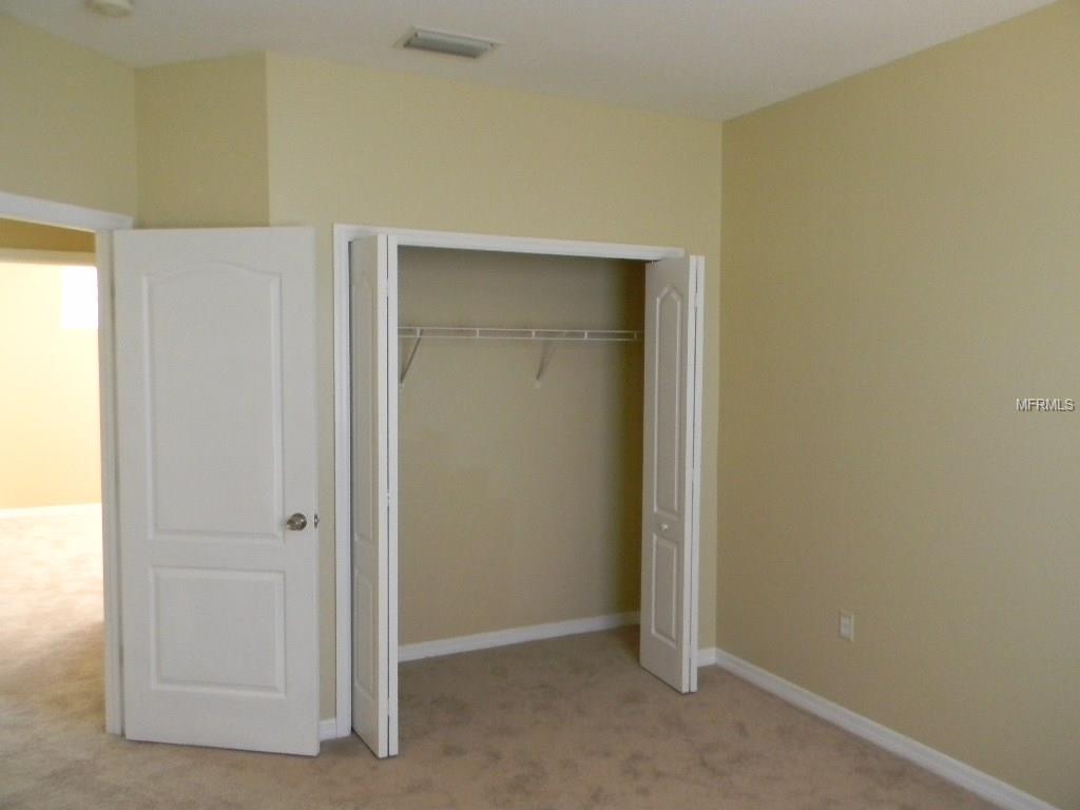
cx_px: 540
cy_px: 405
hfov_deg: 63.4
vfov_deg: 49.7
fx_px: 874
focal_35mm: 28
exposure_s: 1/19.7
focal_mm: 5
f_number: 3.5
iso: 400
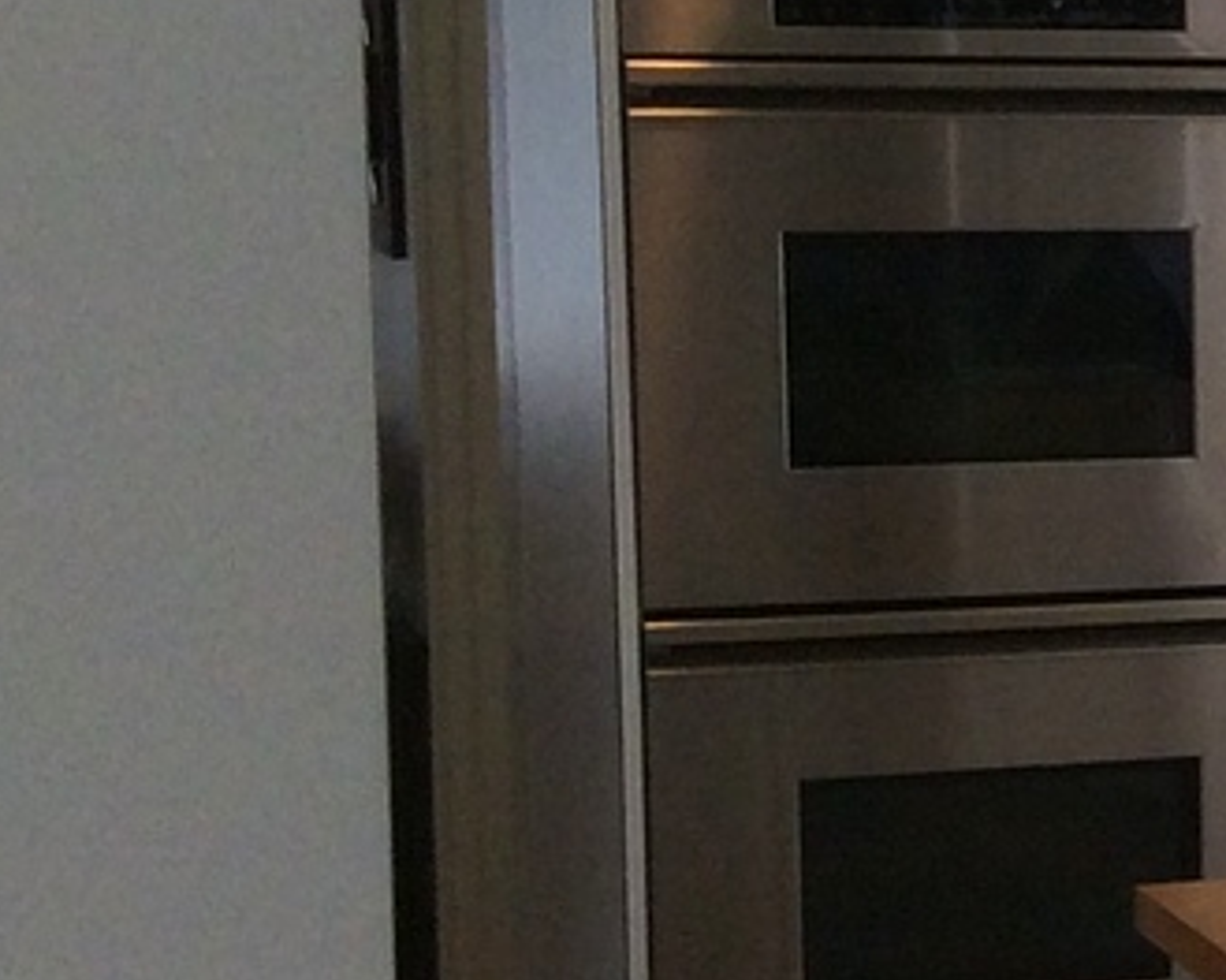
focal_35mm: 137
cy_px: 652
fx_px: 4970
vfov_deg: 11.3
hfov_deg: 12.5
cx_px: 2370
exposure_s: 1/120
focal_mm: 3.3
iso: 50
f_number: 2.4
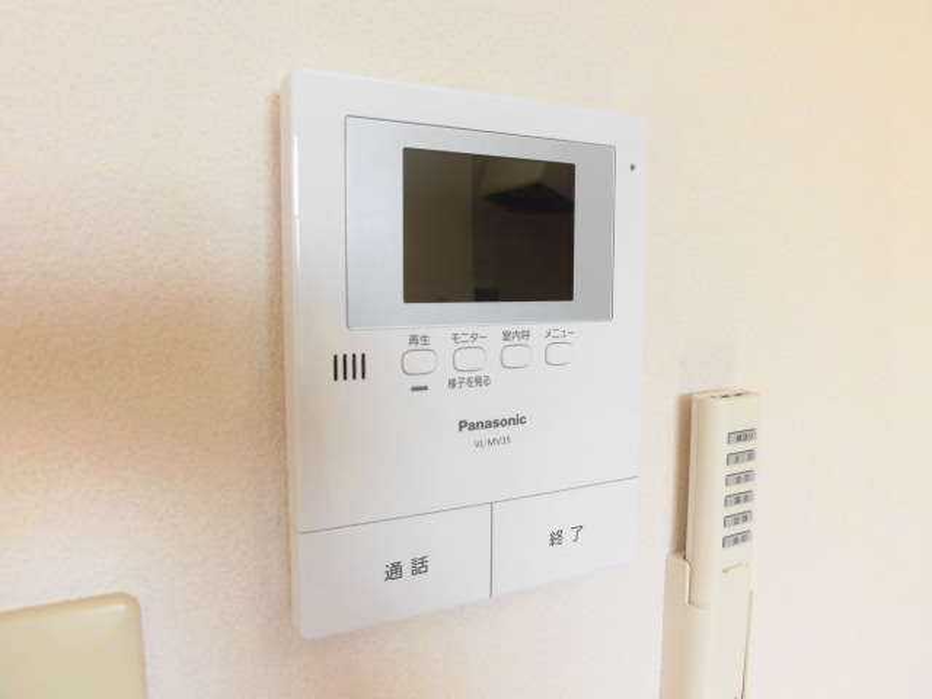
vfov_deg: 56.8
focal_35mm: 24
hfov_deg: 71.6
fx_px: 646
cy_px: 350
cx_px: 466
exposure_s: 1/100
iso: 125
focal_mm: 4.3
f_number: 3.1
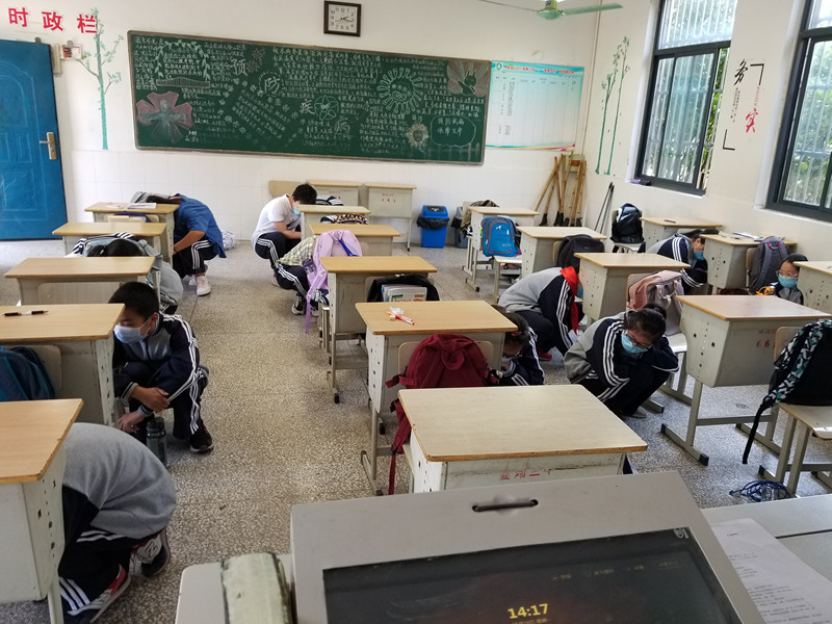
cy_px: 312
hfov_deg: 67.3
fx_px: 625
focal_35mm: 26
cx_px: 416
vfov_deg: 53.1
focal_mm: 4.25
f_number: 1.7
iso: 80
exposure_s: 1/50
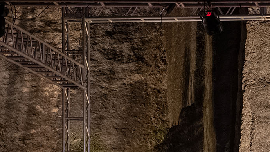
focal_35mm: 255
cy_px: 266
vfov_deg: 4.7
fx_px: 1825
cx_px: 343
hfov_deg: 8.4
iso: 10000
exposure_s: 1/50
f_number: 2.8
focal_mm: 70
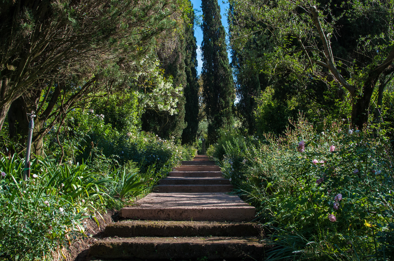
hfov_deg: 37.9
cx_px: 197
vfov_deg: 25.7
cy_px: 130
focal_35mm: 52
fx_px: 574
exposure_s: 1/500
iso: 800
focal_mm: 35
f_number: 8
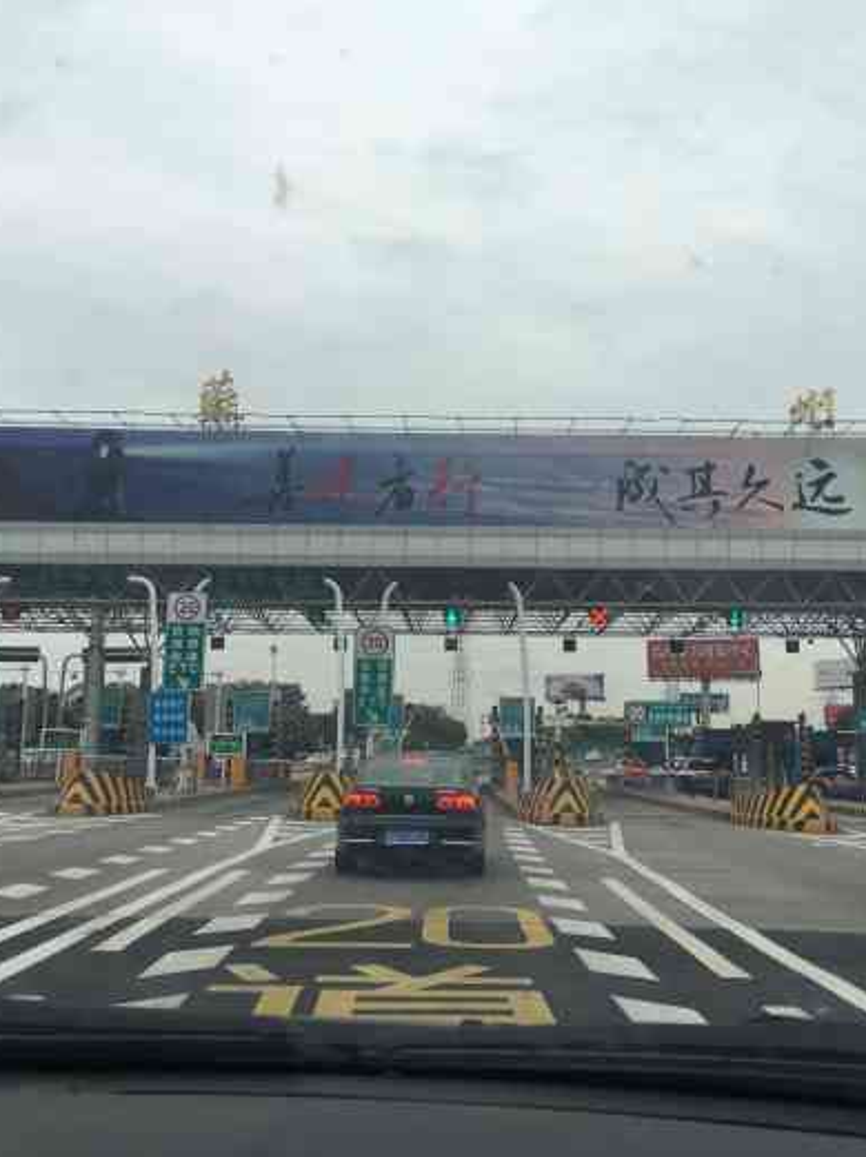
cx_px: 513
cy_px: 578
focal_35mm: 39
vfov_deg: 47.9
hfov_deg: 36.7
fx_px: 1303
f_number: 2.2
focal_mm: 4.15
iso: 25
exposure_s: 1/746
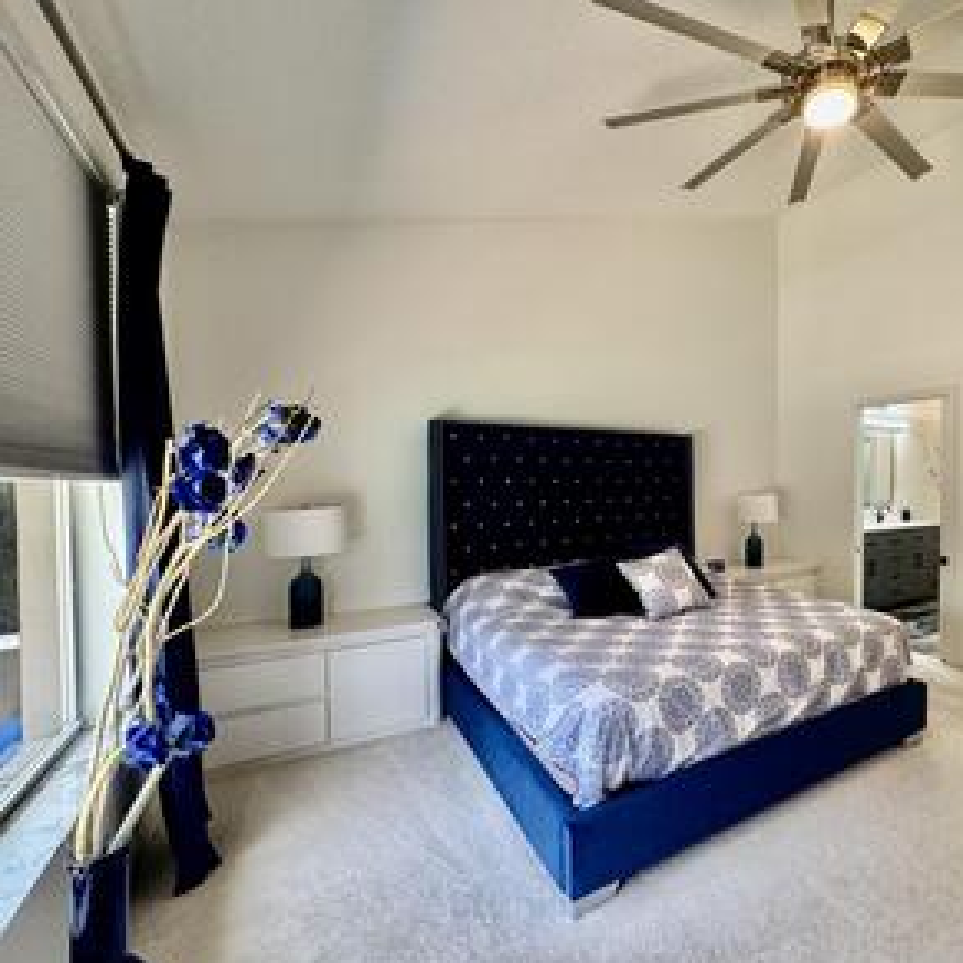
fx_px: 535
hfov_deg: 80.5
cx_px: 659
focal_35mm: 17
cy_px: 493
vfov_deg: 84.0
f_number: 2.2
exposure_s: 1/60
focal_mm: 2.22
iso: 160
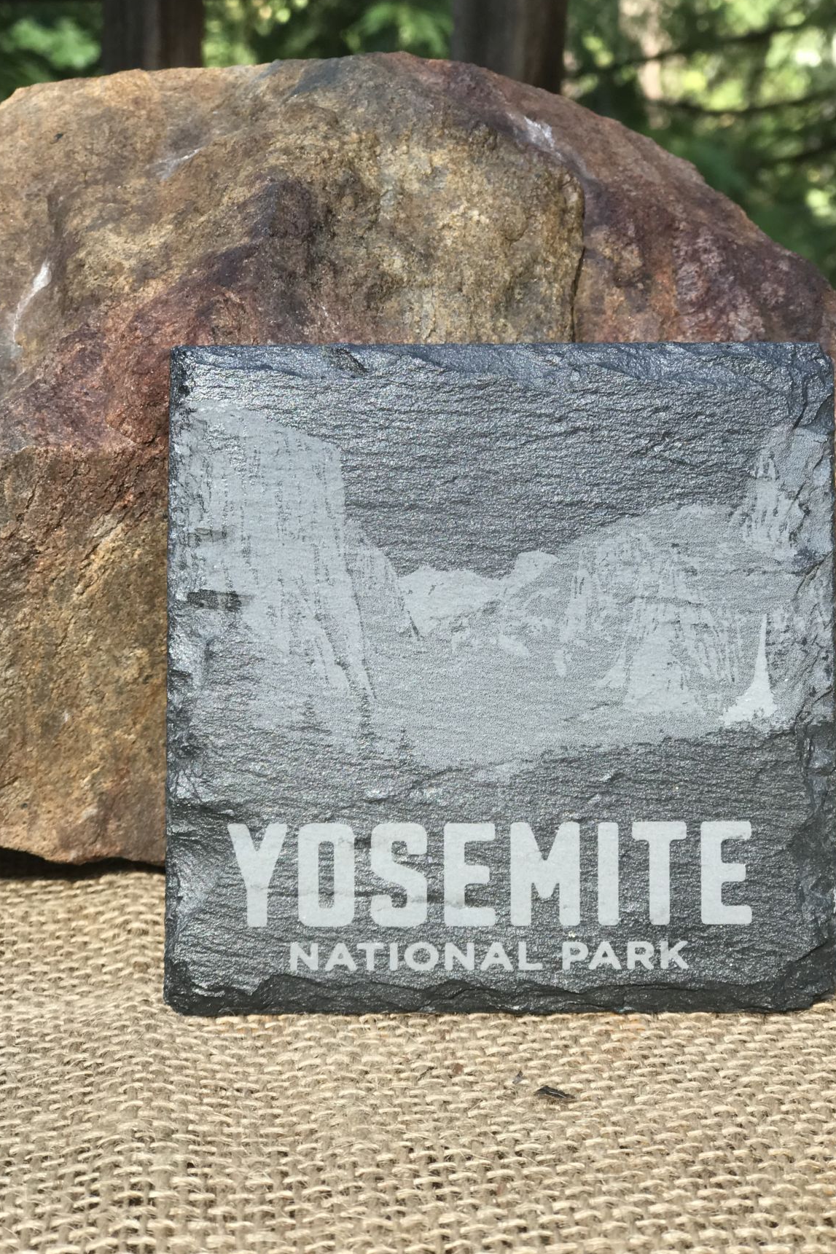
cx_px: 472
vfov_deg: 32.4
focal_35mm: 62
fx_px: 2160
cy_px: 600
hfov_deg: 21.9
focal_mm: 6.6
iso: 20
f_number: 2.8
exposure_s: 1/124
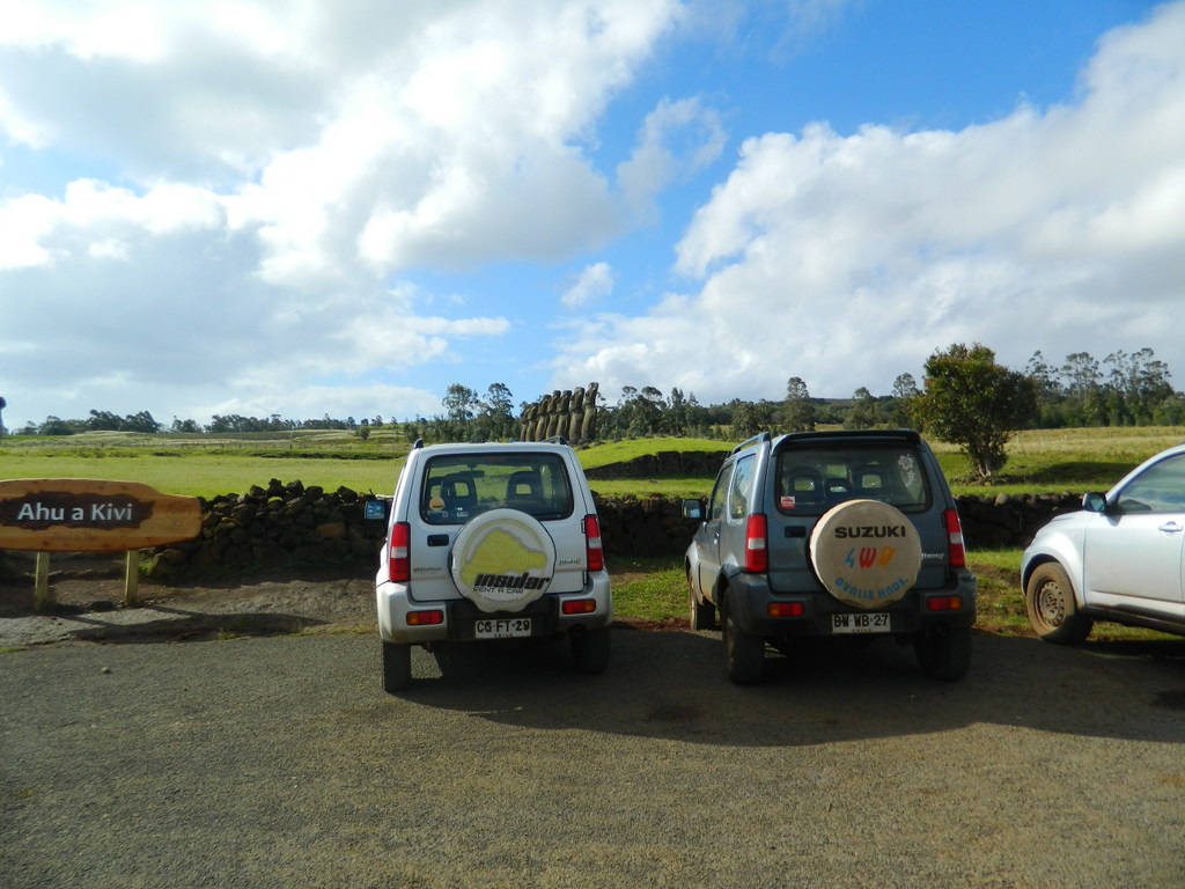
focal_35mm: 25
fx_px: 856
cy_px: 444
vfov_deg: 54.9
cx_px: 592
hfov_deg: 69.4
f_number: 8.7
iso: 80
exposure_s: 1/160
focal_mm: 4.5
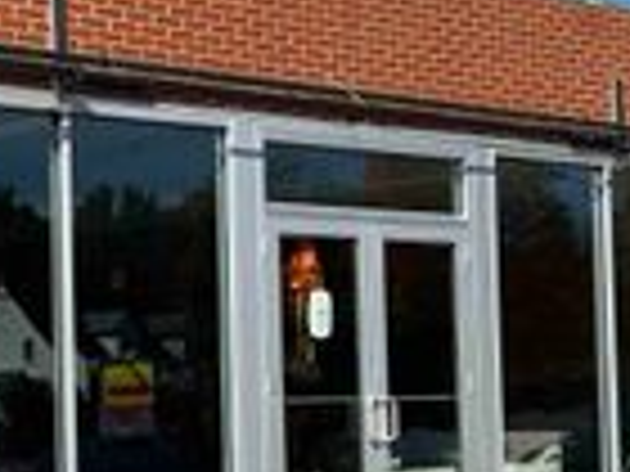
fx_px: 1693
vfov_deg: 15.8
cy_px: 335
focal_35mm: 93
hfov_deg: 20.6
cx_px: 50
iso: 50
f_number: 1.5
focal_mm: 5.7
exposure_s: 1/3968
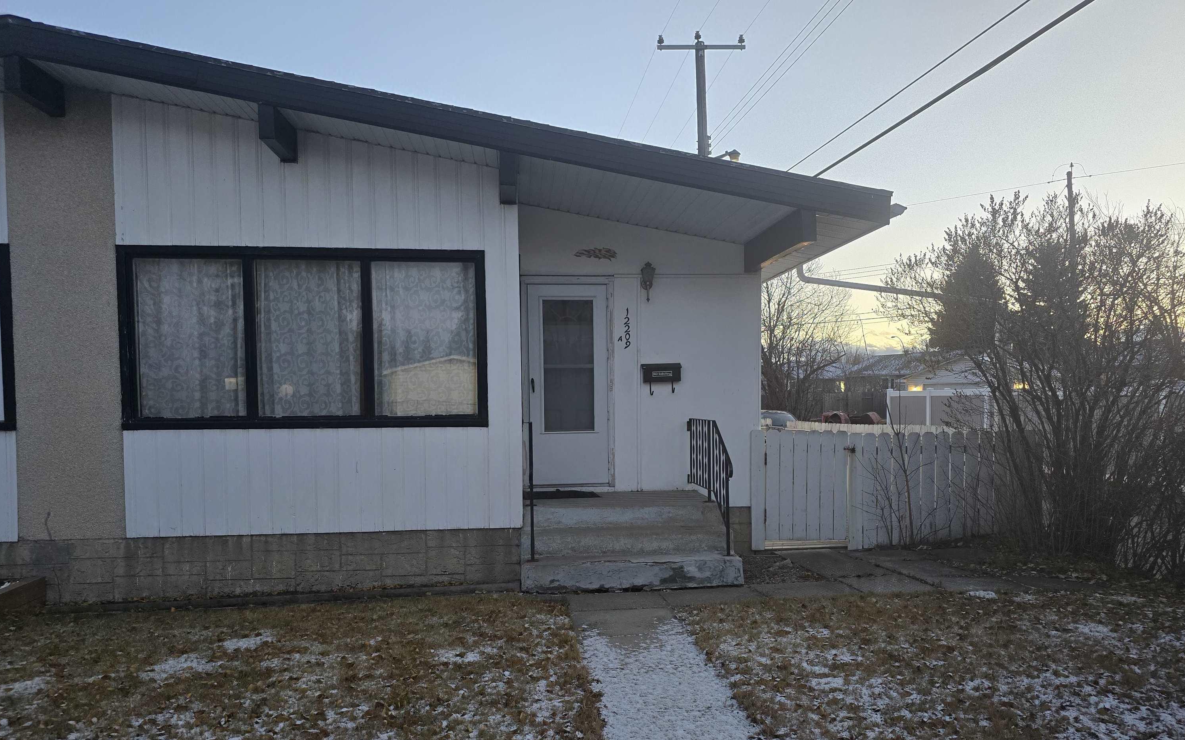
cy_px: 430
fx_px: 807
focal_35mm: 25
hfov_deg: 72.6
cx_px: 596
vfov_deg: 49.1
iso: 400
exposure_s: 1/120
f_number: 1.7
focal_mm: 6.3
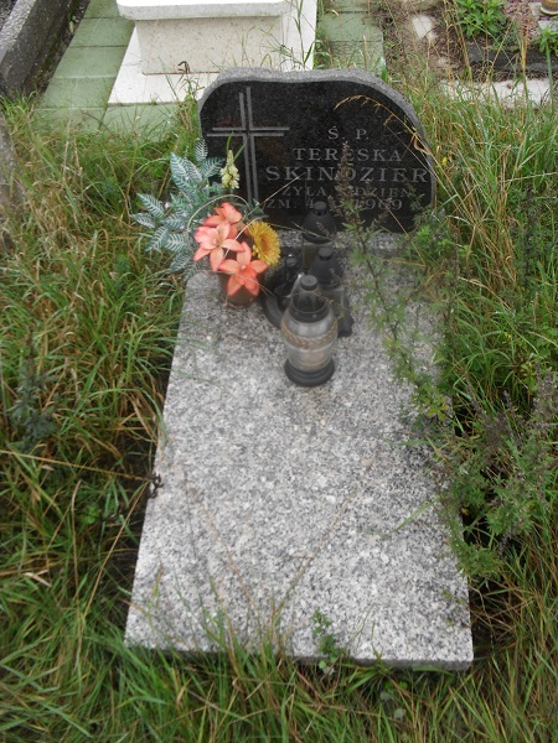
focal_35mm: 35
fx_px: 752
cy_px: 372
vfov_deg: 52.6
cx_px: 279
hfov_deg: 40.7
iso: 100
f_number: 3.2
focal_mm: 6.3
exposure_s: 1/125
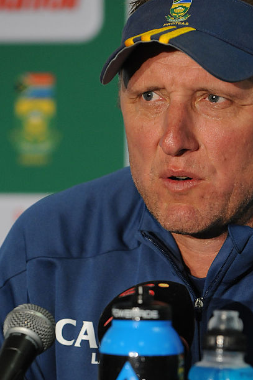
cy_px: 261
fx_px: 3533
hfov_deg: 4.1
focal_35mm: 335
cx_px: 172
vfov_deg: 6.2
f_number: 5
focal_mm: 200
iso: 2000
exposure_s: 1/160
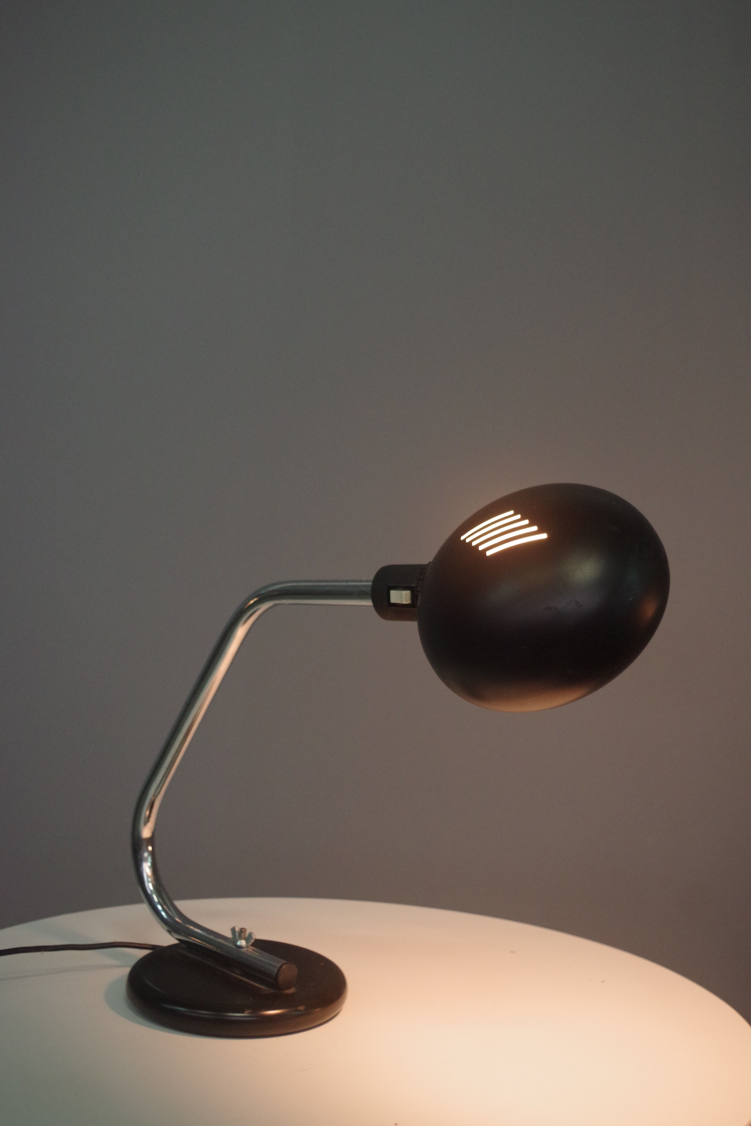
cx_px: 376
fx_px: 1126
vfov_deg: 53.1
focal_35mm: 36
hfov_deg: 36.9
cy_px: 563
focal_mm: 24.38
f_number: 4
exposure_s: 1/100
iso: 1600
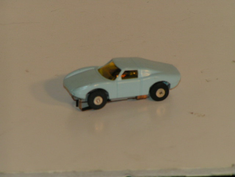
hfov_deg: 5.2
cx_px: 118
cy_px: 88
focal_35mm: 380
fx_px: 2580
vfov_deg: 3.9
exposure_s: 1/400
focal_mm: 58
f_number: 5.6
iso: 100
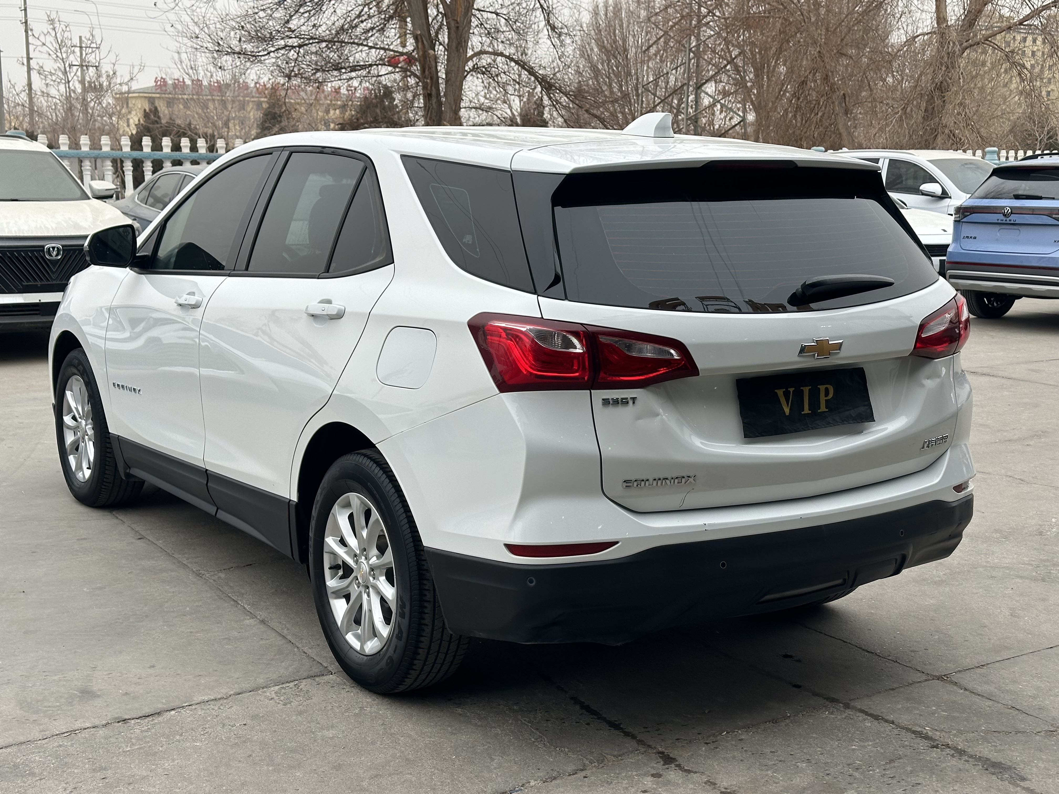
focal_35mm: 48
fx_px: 1468
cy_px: 397
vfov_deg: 30.3
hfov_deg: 39.7
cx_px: 530
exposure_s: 1/668
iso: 64
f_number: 1.78
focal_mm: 6.86
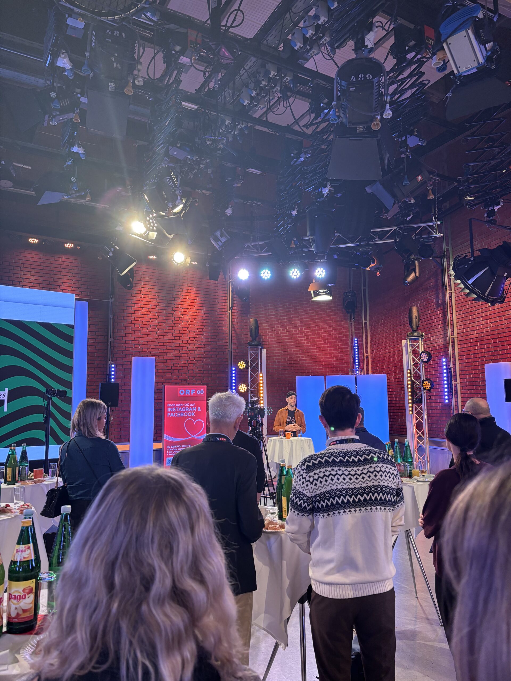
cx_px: 256
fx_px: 512
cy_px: 340
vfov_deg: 67.3
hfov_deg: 53.1
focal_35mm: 26
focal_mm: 5.96
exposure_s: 1/49
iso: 125
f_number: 1.6
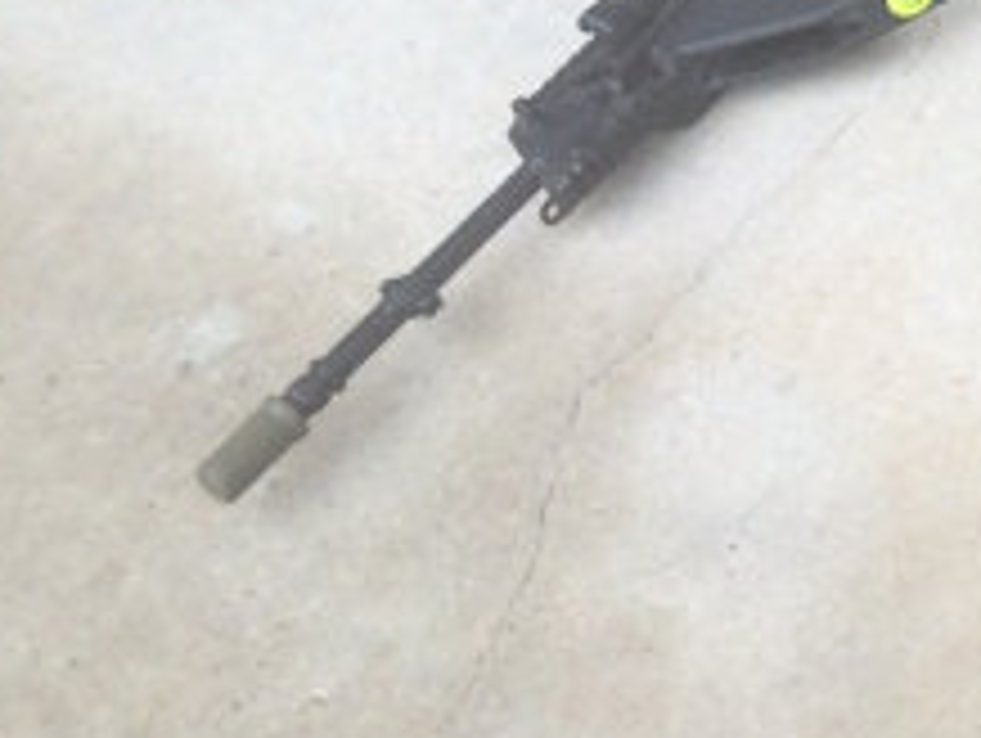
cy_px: -749
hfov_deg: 12.6
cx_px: 1984
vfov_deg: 10.1
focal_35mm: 136
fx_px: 3858
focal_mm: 4.15
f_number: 2.2
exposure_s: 1/100
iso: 64
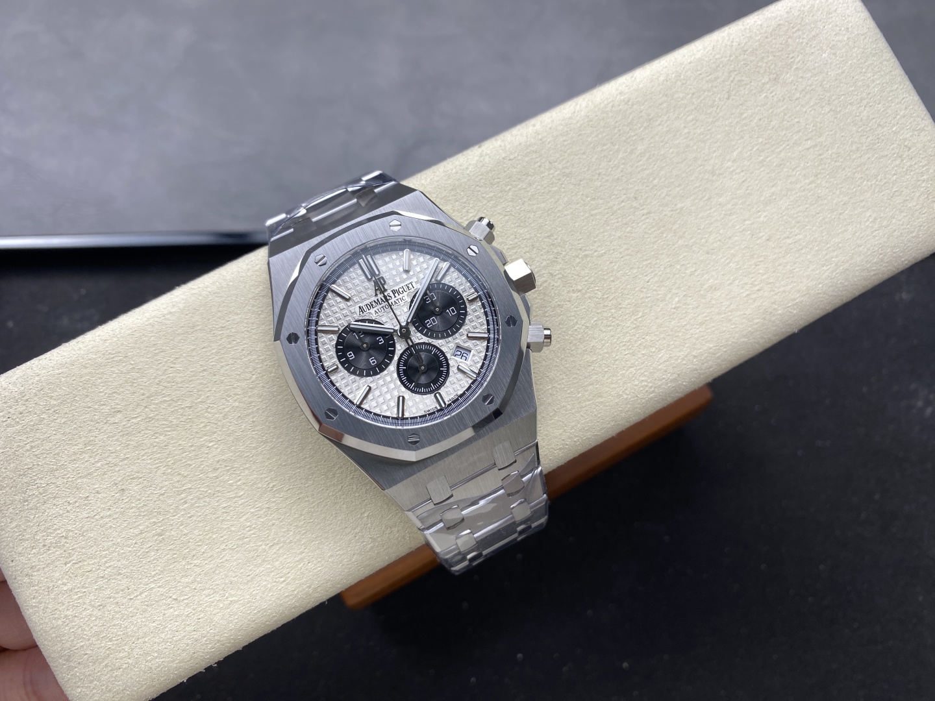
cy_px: 350
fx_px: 675
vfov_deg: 54.9
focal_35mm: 25
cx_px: 468
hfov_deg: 69.4
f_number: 1.8
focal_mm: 4.25
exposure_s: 1/228
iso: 32
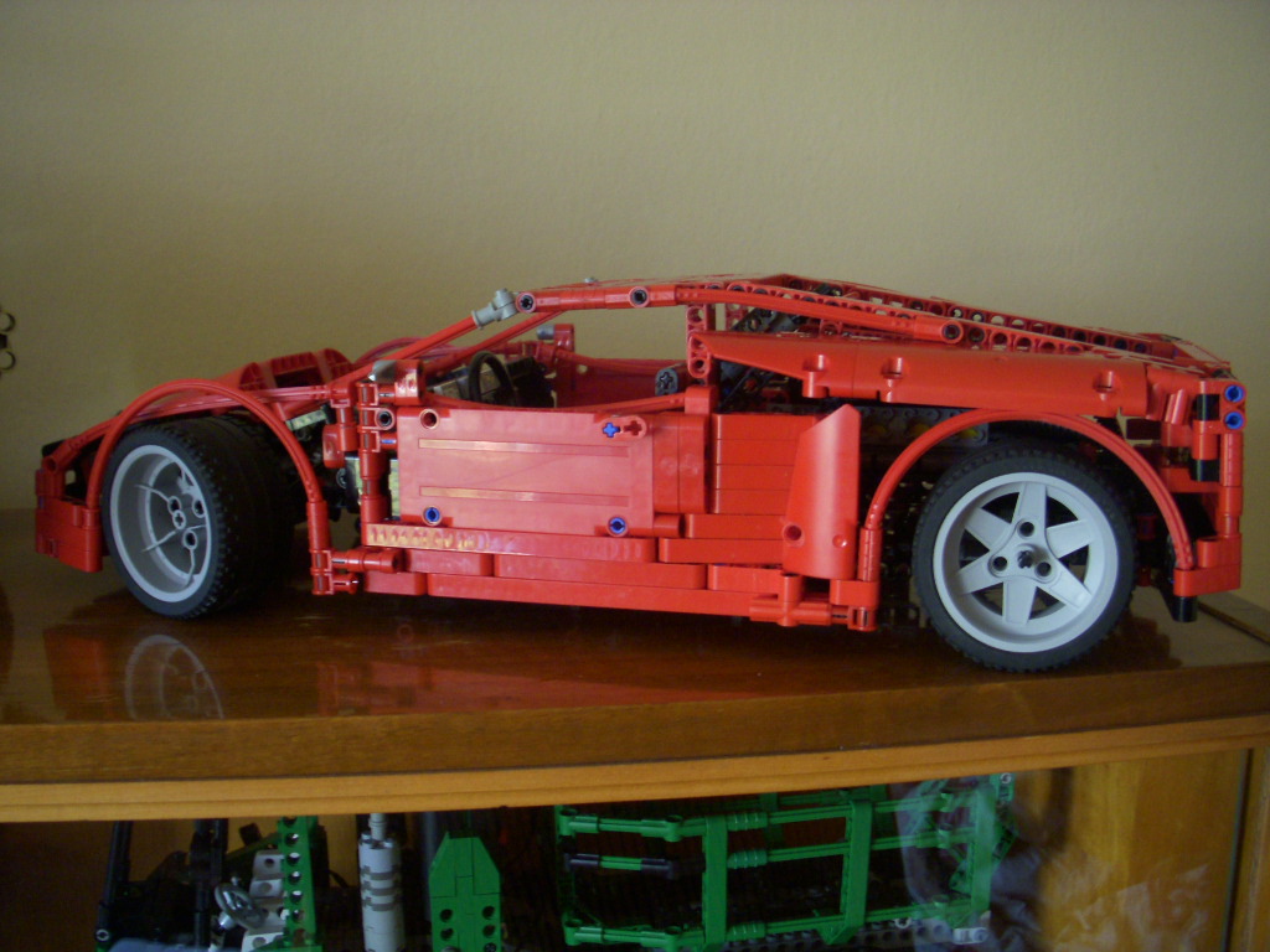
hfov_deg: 49.0
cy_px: 476
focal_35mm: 38
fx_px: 1394
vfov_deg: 37.7
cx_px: 635
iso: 250
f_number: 3.3
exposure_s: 1/8
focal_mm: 6.3
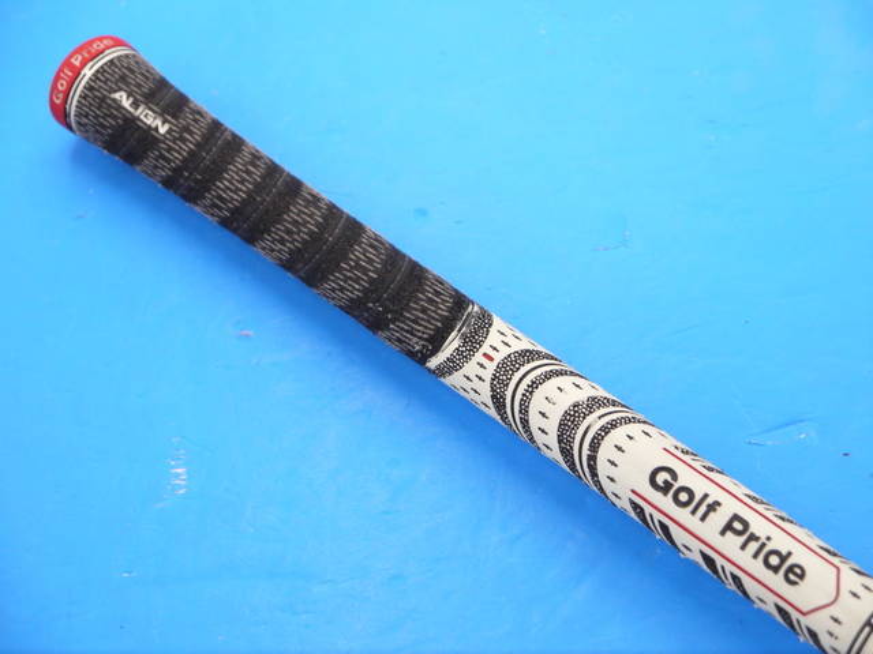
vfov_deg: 17.6
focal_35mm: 84
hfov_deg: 23.3
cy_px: 327
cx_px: 436
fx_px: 2118
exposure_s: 1/80
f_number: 5.6
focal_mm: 42
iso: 800
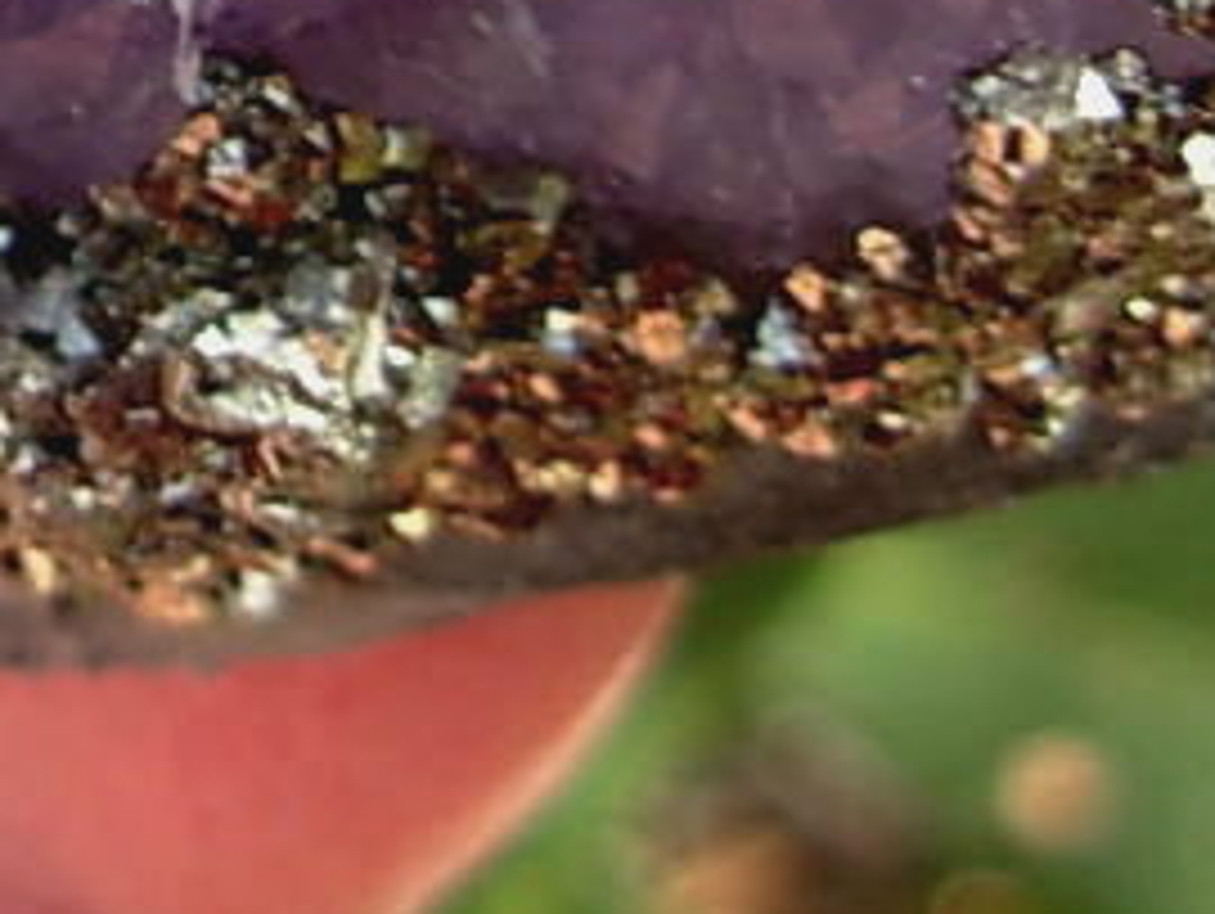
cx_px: -1044
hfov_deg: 12.4
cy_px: -680
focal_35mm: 144
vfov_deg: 9.8
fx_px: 5059
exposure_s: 1/114
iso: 50
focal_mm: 6.3
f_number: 2.9
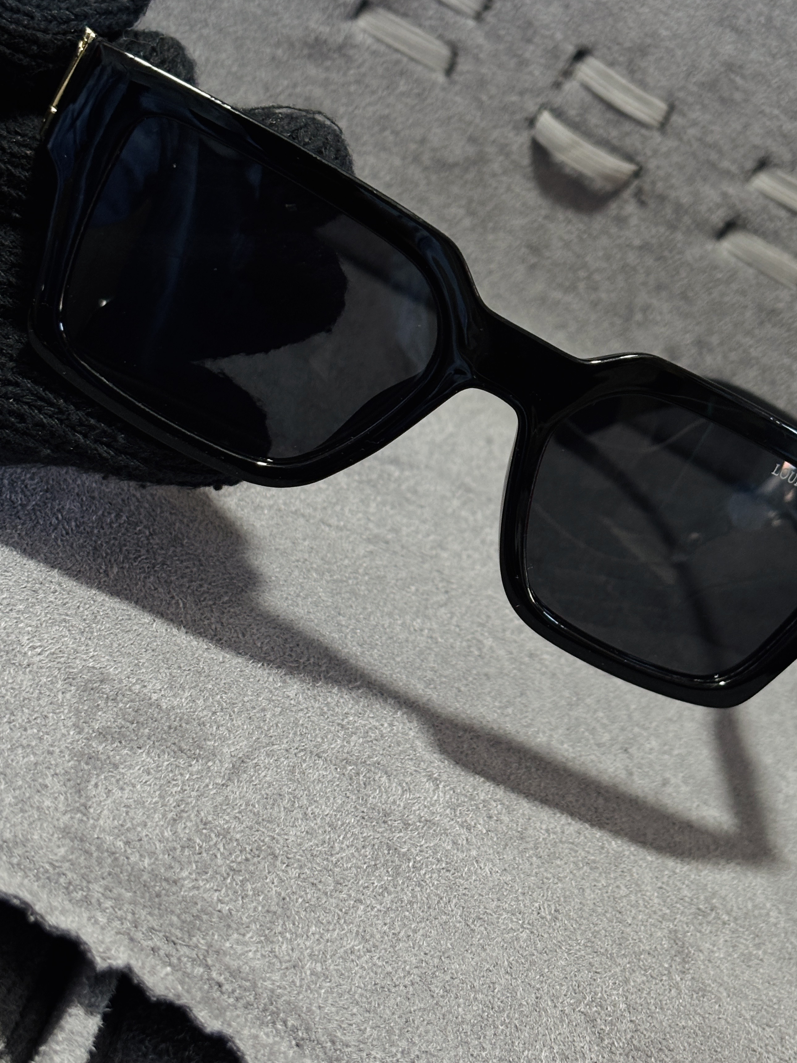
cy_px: 466
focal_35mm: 61
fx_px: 1873
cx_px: 403
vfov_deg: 31.6
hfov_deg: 24.0
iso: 160
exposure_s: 1/57
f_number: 1.6
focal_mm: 5.96
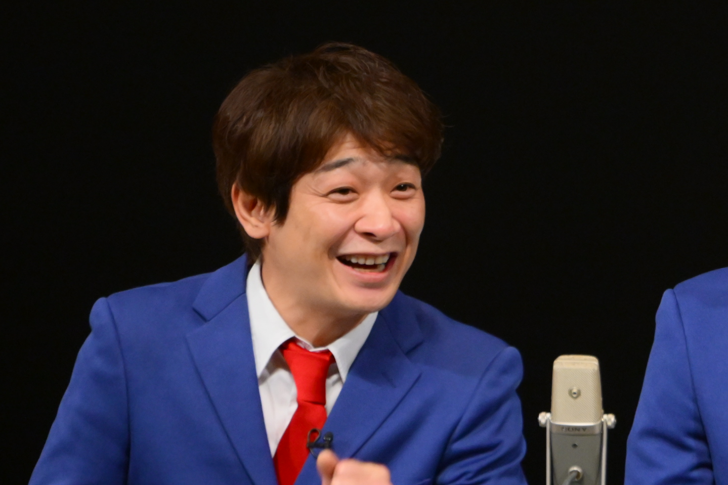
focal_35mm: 1121
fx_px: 22665
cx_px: 564
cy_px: 291
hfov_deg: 1.8
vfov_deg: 1.2
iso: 3200
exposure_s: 1/200
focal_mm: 400
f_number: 5.6
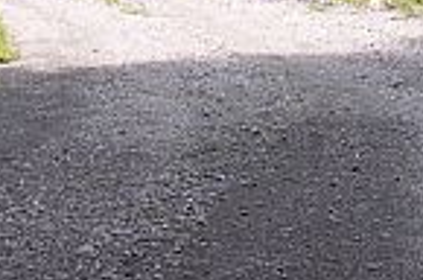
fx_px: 1782
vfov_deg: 8.3
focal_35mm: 152
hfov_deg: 13.1
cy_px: -370
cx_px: 540
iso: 50
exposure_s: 1/125
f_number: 4.5
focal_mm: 8.5
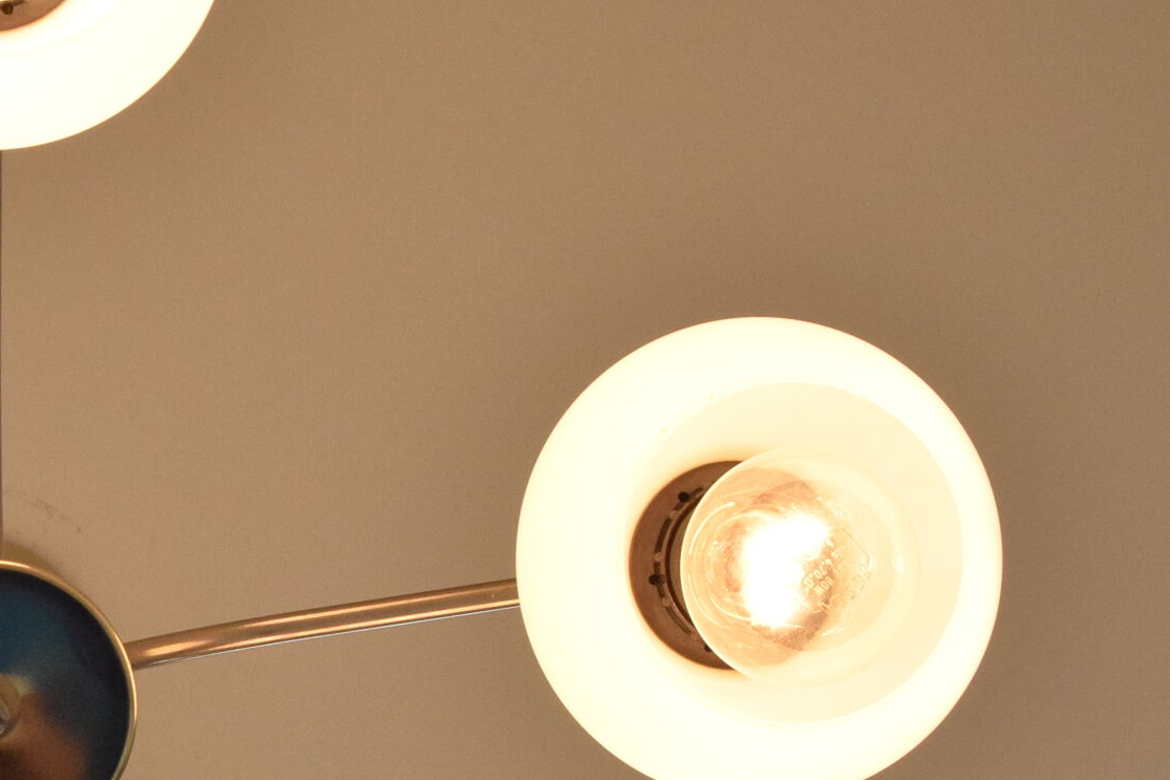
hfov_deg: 11.2
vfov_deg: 7.6
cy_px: 603
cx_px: -4
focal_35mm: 181
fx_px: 5892
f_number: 9
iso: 1600
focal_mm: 45
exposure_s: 1/320
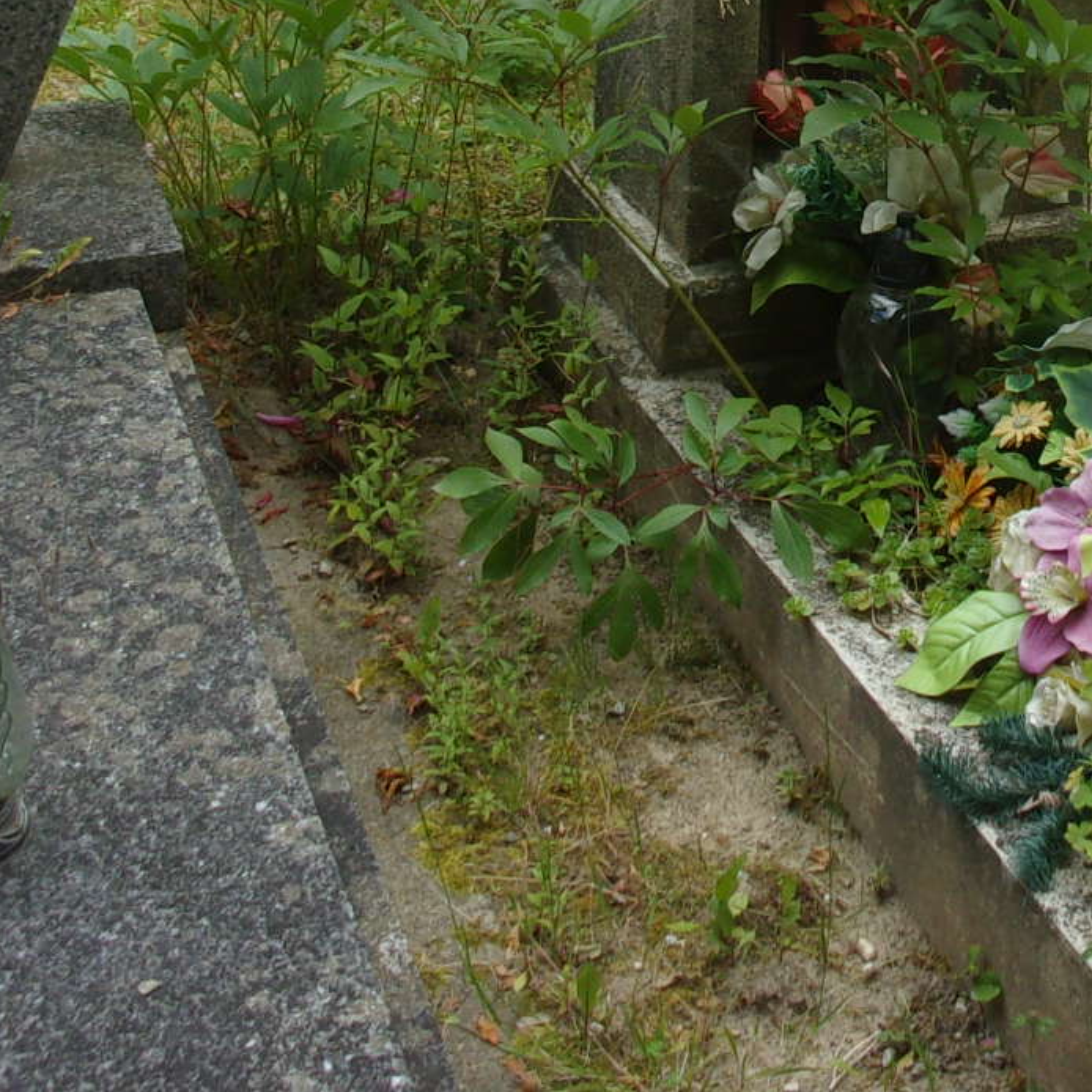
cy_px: 72
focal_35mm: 73
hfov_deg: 23.0
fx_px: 2605
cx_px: 1020
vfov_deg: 23.0
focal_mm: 5.1
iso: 80
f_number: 3.9
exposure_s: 1/170
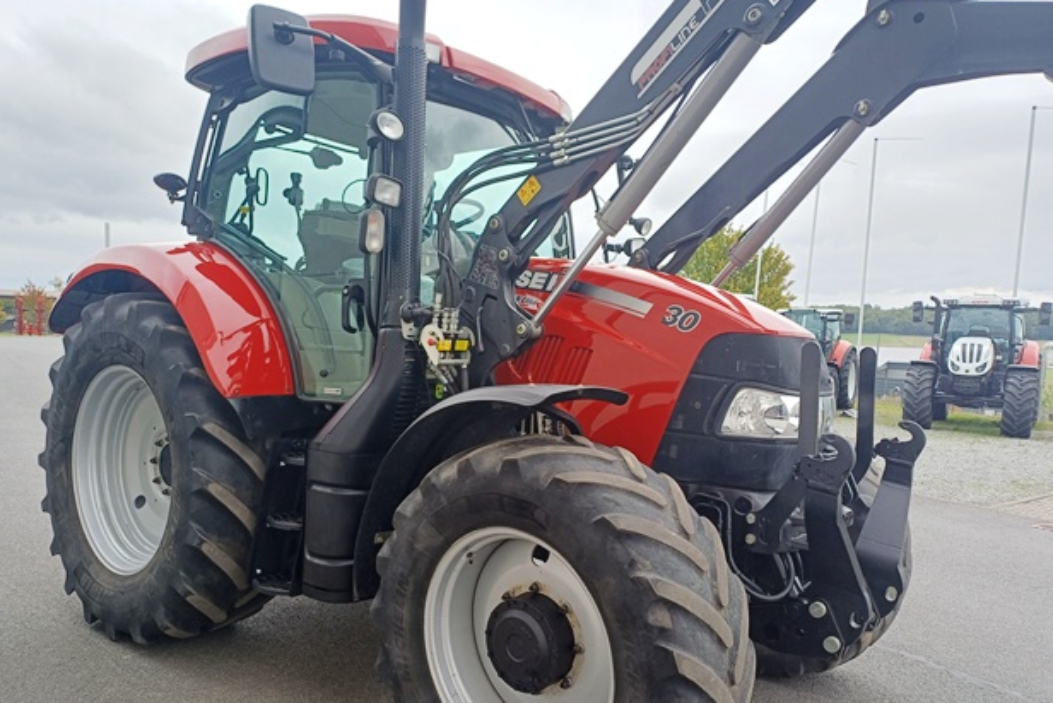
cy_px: 392
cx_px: 516
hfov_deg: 67.4
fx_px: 790
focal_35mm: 27
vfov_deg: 47.9
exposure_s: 1/209
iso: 50
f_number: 1.8
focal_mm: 4.65
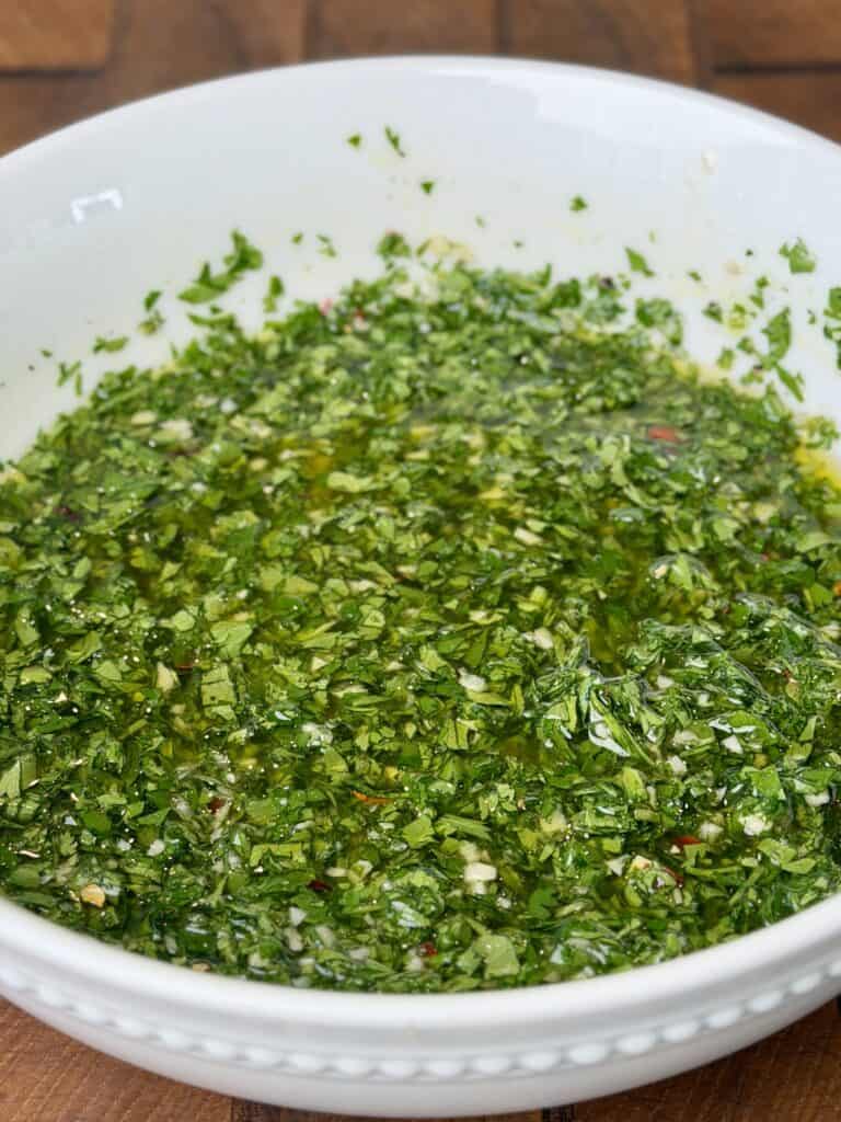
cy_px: 561
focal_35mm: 48
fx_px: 1555
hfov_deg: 30.3
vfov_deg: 39.7
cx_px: 420
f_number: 1.78
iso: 100
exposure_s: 1/163
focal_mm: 6.76
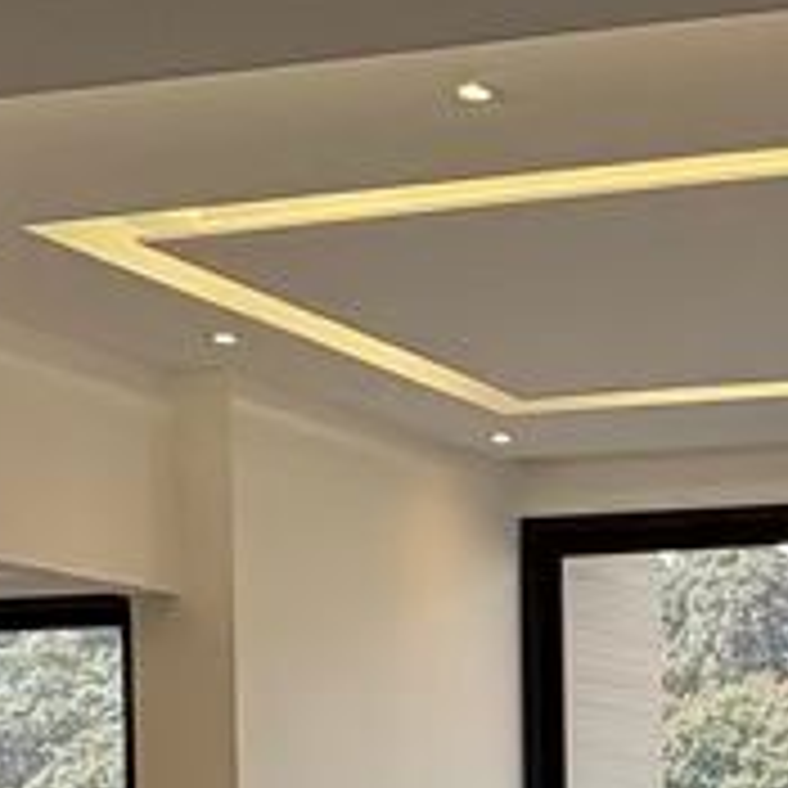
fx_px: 2189
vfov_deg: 19.3
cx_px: 1189
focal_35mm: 85
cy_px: 919
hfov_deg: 18.1
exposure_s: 1/467
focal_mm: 2.22
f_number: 2.2
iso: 50
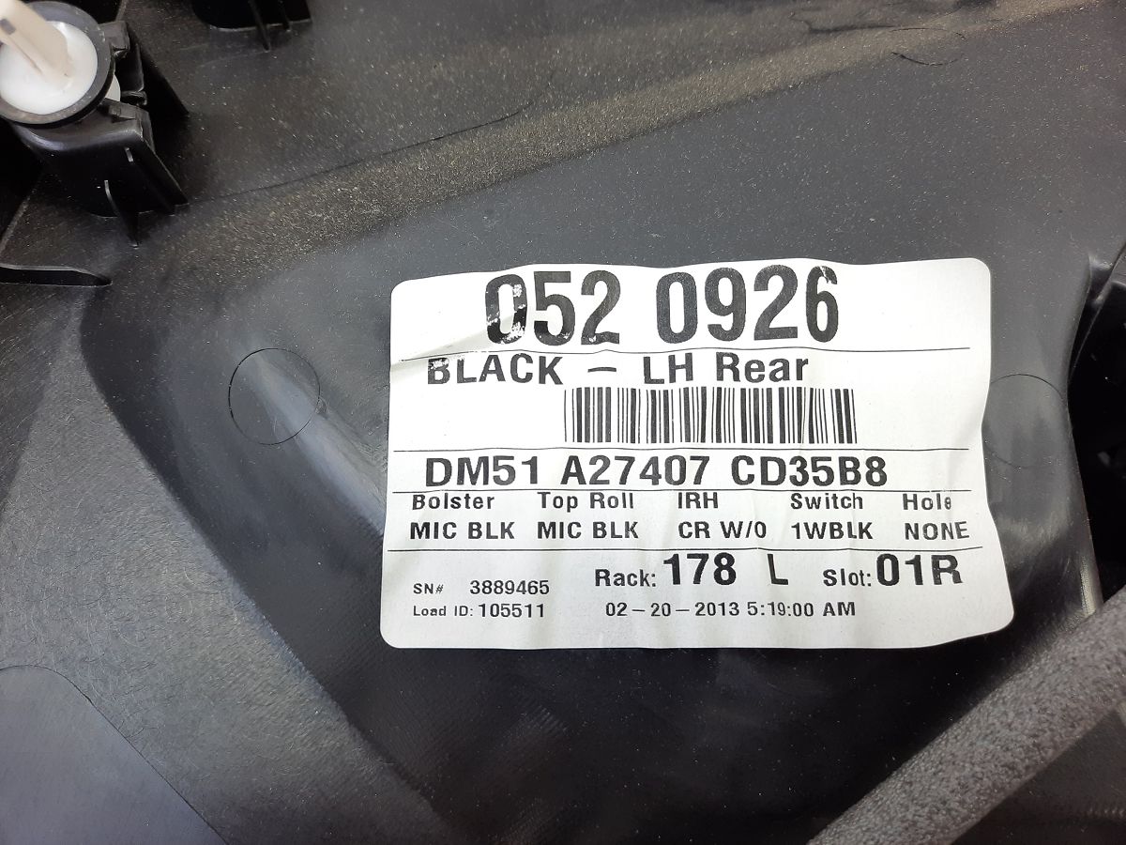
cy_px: 422
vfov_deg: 54.9
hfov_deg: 69.4
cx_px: 563
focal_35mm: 25
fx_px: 813
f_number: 2
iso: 100
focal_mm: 4.6
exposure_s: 1/50
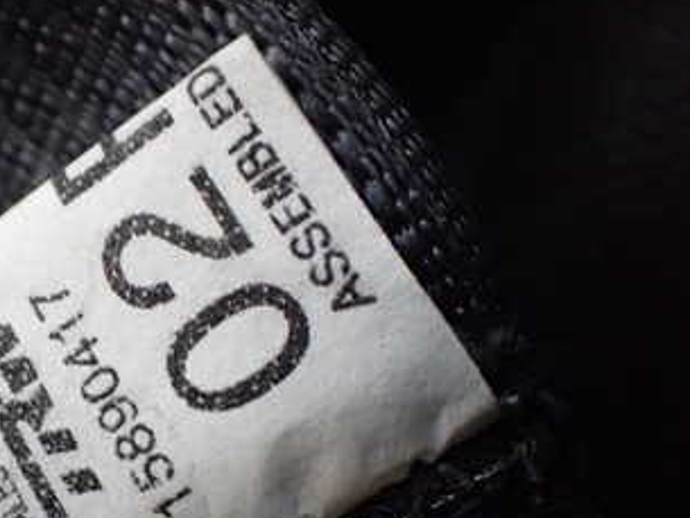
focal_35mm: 59
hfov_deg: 31.1
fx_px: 1177
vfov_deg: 24.6
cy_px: 389
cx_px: 57
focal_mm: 5.4
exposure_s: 1/40
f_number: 2.3
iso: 800
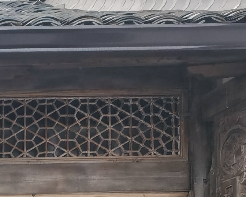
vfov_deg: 9.9
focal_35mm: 143
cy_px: 424
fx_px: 1041
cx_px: -420
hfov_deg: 10.6
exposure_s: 1/934
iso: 50
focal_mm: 5.56
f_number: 1.6
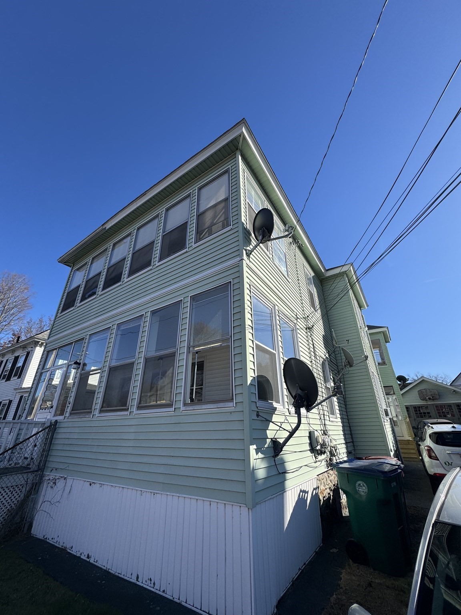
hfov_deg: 85.7
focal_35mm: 14
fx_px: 249
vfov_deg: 102.1
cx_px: 230
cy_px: 308
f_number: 2.2
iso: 50
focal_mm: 2.22
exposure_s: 1/1880
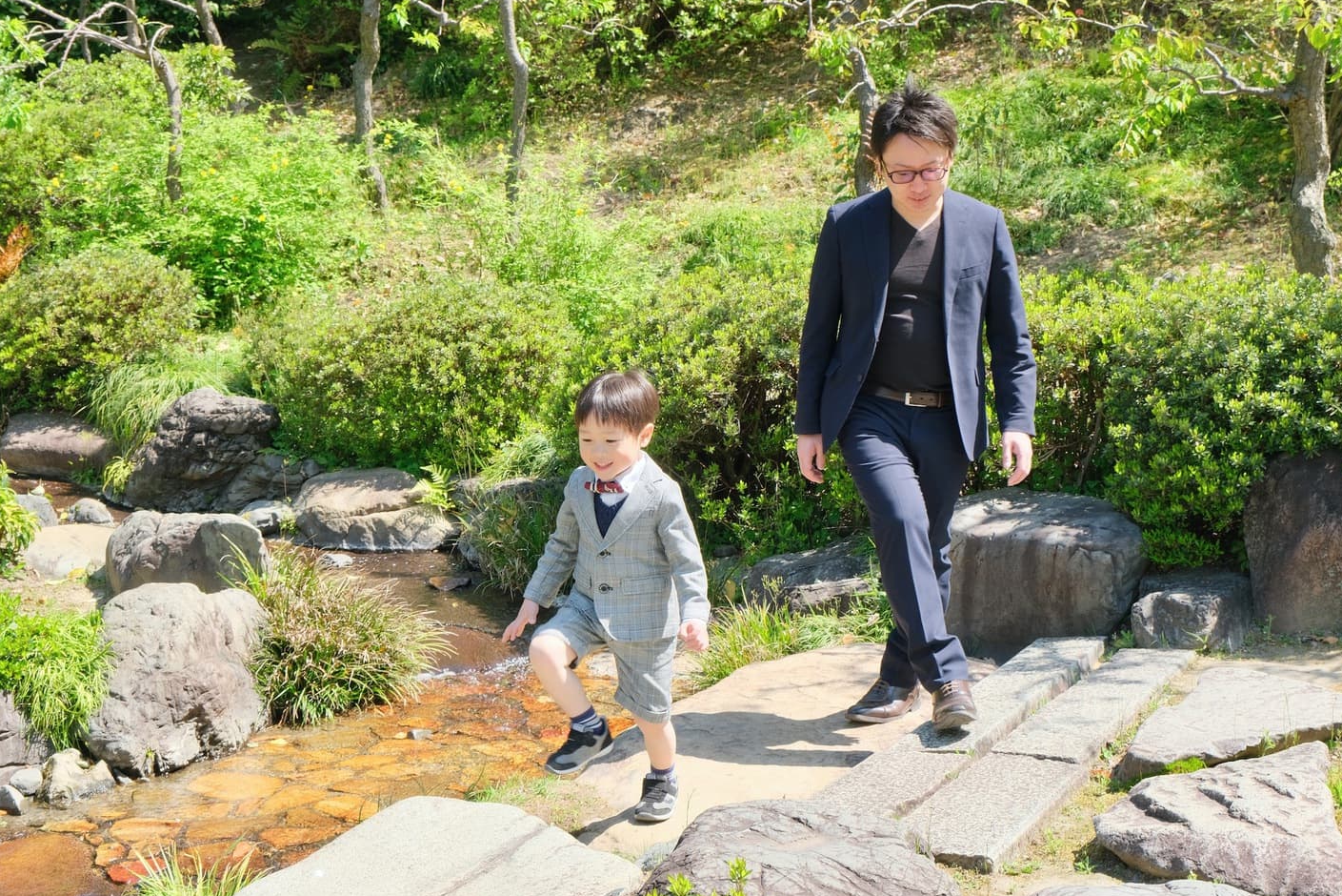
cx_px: 685
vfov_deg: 28.7
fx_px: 1752
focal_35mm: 47
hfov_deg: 41.9
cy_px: 450
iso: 800
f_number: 9
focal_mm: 30.8
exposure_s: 1/200
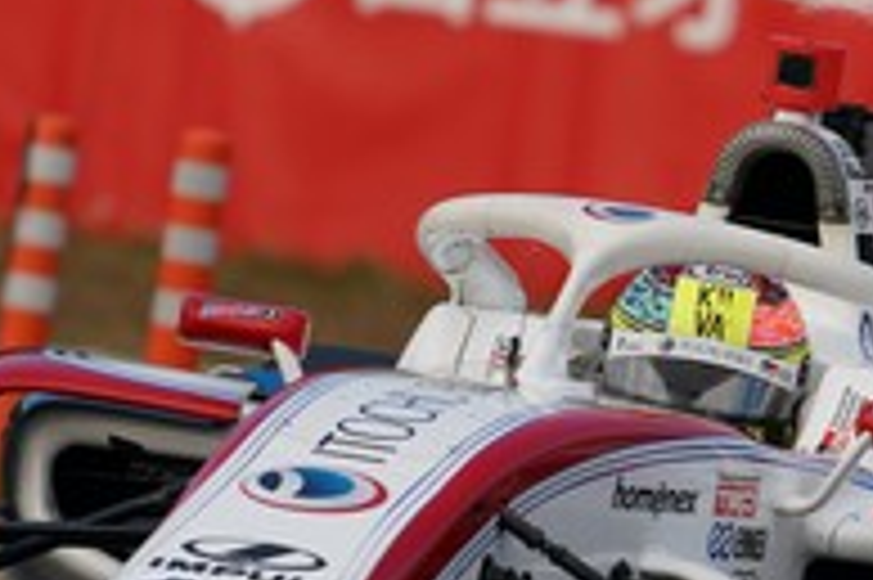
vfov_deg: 0.6
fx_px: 53909
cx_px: 958
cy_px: 301
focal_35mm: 2225
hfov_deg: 0.9
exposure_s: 1/800
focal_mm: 600
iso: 200
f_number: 6.3
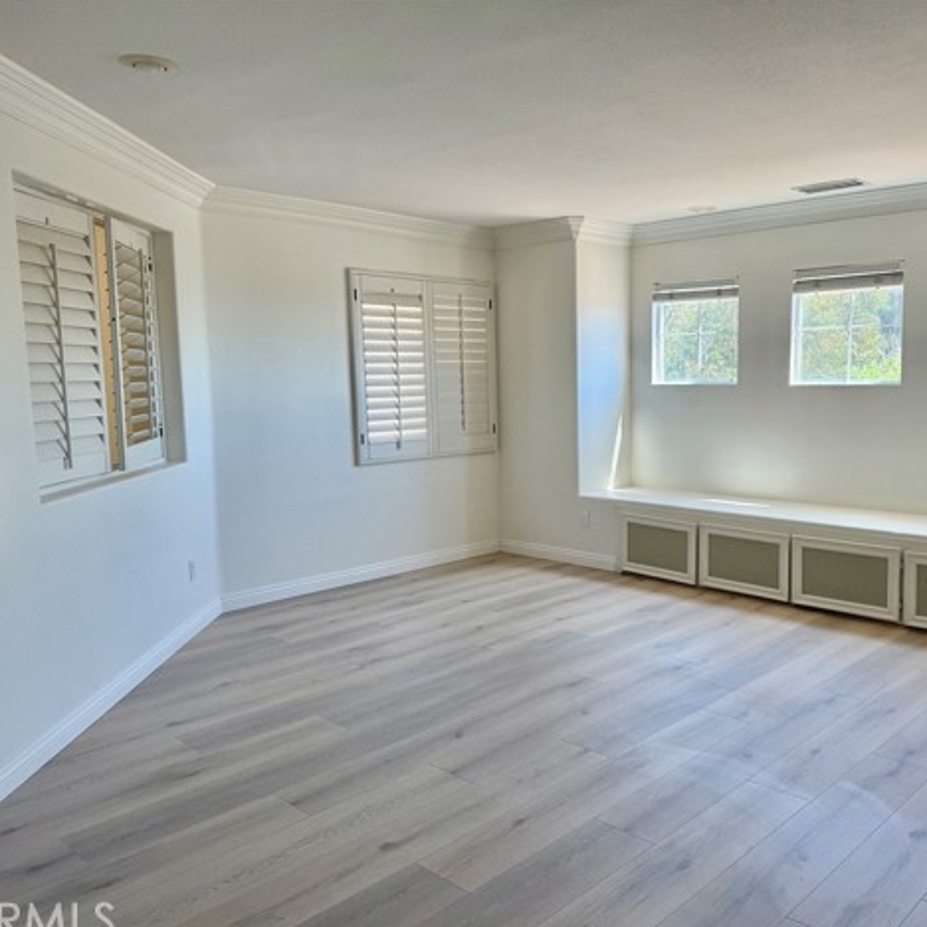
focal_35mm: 29
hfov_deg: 55.1
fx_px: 879
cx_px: 568
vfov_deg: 55.6
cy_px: 473
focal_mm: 6.76
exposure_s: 1/296
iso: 100
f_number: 1.78
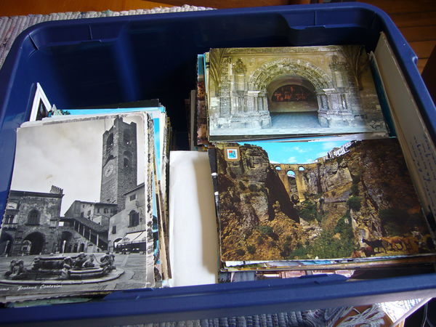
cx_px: 218
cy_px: 164
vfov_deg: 40.7
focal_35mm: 35
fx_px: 441
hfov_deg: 52.6
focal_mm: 5.8
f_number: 2.8
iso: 100
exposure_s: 1/60
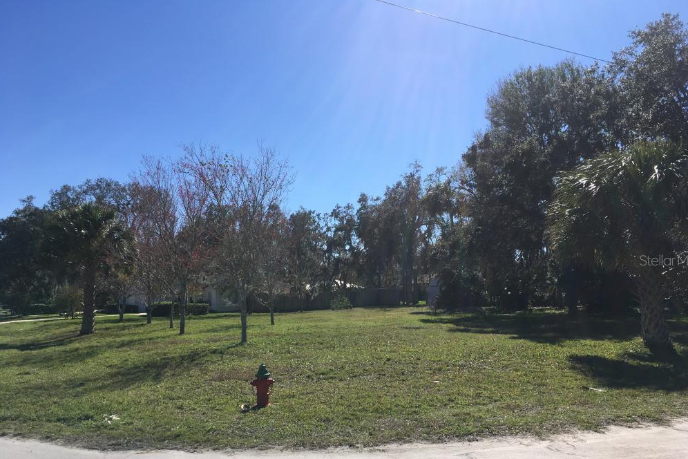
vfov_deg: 42.2
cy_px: 260
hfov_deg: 60.3
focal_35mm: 31
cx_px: 351
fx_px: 592
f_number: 2.2
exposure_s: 1/1972
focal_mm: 4.15
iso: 25
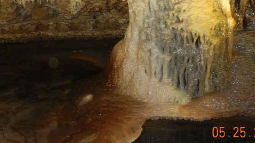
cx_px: 126
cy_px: 0
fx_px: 385
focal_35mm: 57
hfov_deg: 36.6
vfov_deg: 20.4
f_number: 3.5
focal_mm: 5.4
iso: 264
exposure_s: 1/30
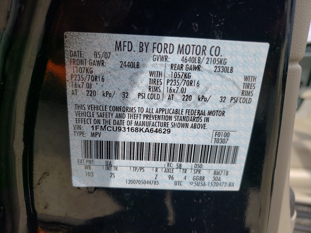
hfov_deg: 67.3
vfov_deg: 53.1
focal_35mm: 26
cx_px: 156
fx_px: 234
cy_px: 116
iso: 50
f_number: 1.5
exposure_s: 1/1667
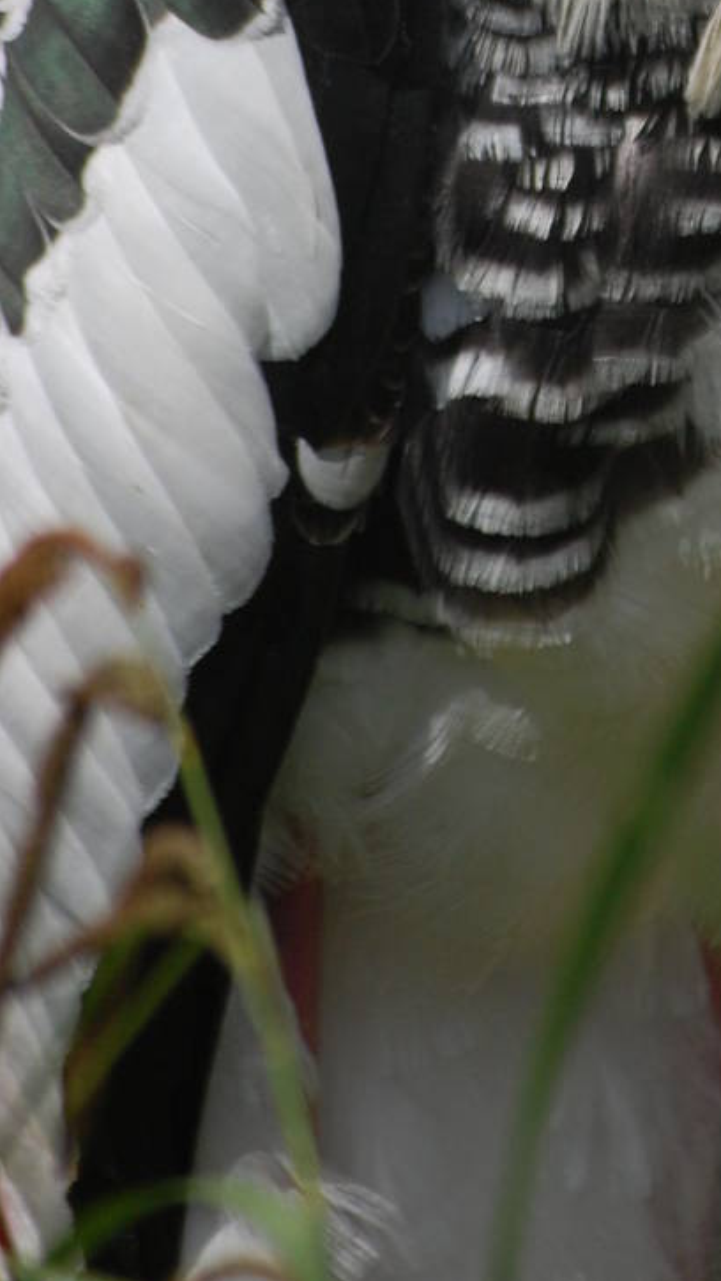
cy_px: -51
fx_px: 23545
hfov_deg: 1.8
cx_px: 825
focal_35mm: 693
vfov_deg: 3.1
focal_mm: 200
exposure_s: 1/1250
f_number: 5.6
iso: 400
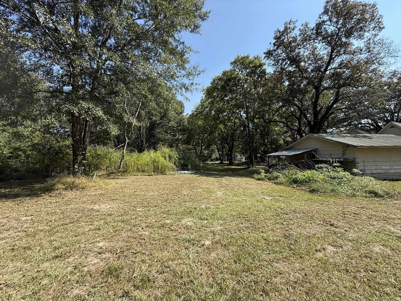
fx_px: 162
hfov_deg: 102.1
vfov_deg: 85.7
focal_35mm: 14
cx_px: 200
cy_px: 150
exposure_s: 1/686
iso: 50
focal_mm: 2.22
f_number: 2.2
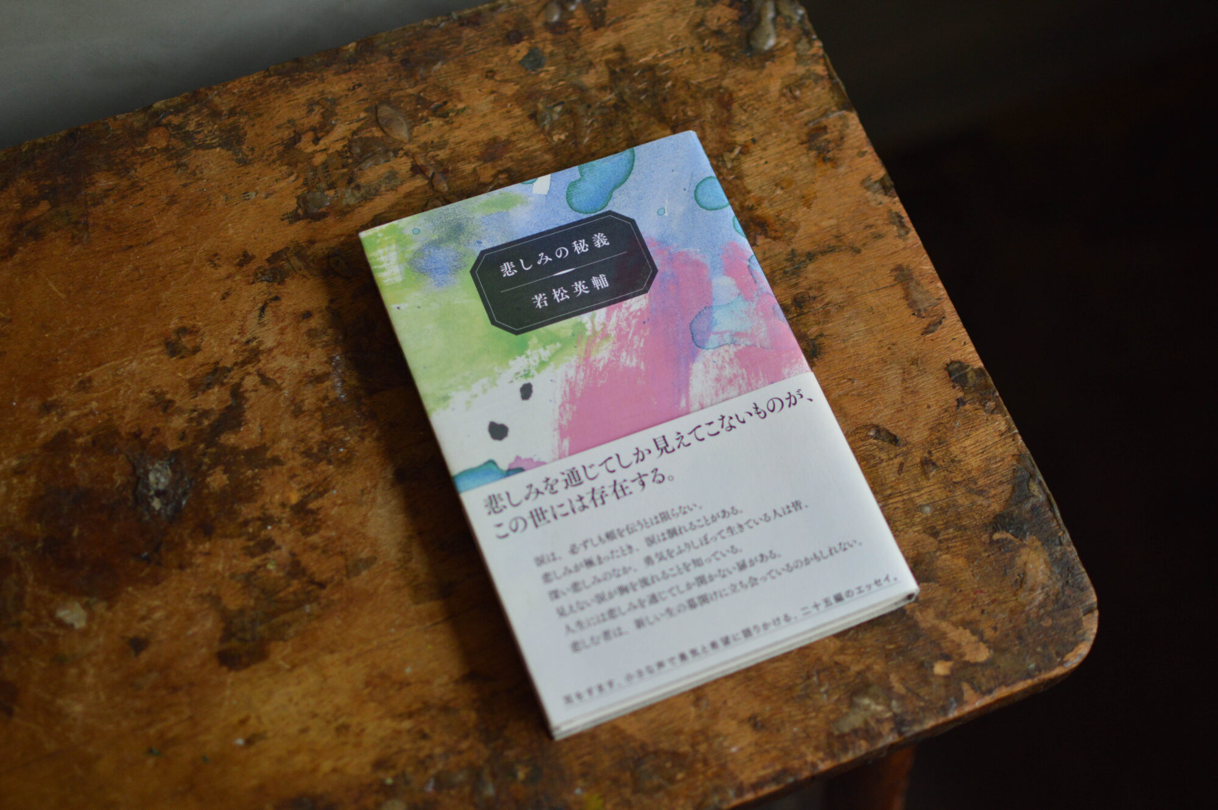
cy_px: 405
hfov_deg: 37.9
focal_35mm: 52
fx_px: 1775
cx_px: 609
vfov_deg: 25.7
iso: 400
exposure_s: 1/640
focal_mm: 35
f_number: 2
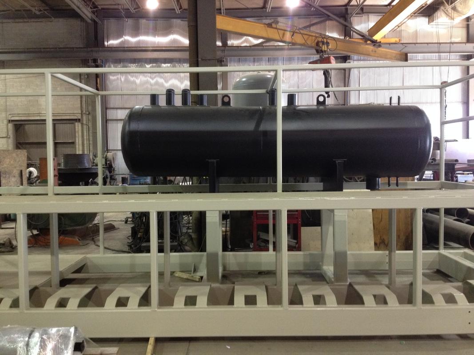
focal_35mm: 35
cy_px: 178
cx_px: 237
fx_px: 479
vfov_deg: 40.7
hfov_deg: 52.6
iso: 200
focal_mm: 4.28
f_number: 2.4
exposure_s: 1/20
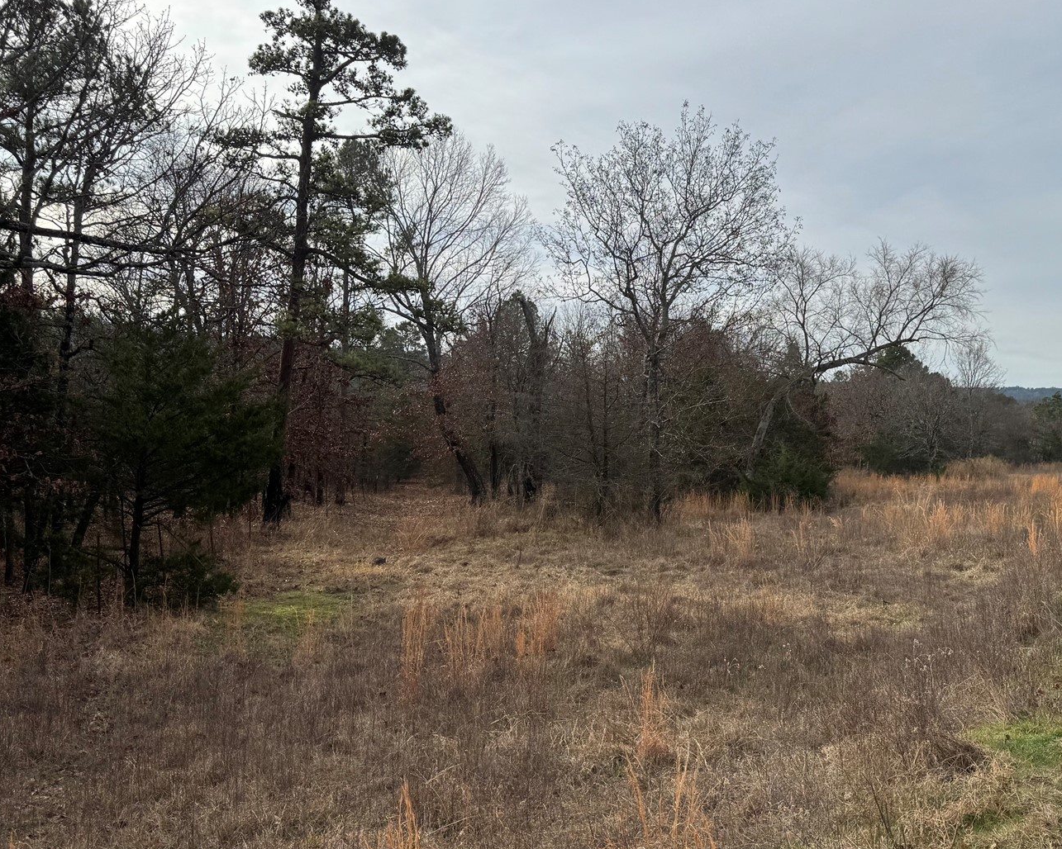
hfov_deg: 51.0
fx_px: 1100
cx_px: 659
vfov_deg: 42.2
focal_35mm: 35
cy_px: 447
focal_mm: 6.76
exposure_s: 1/4608
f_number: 1.78
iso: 80
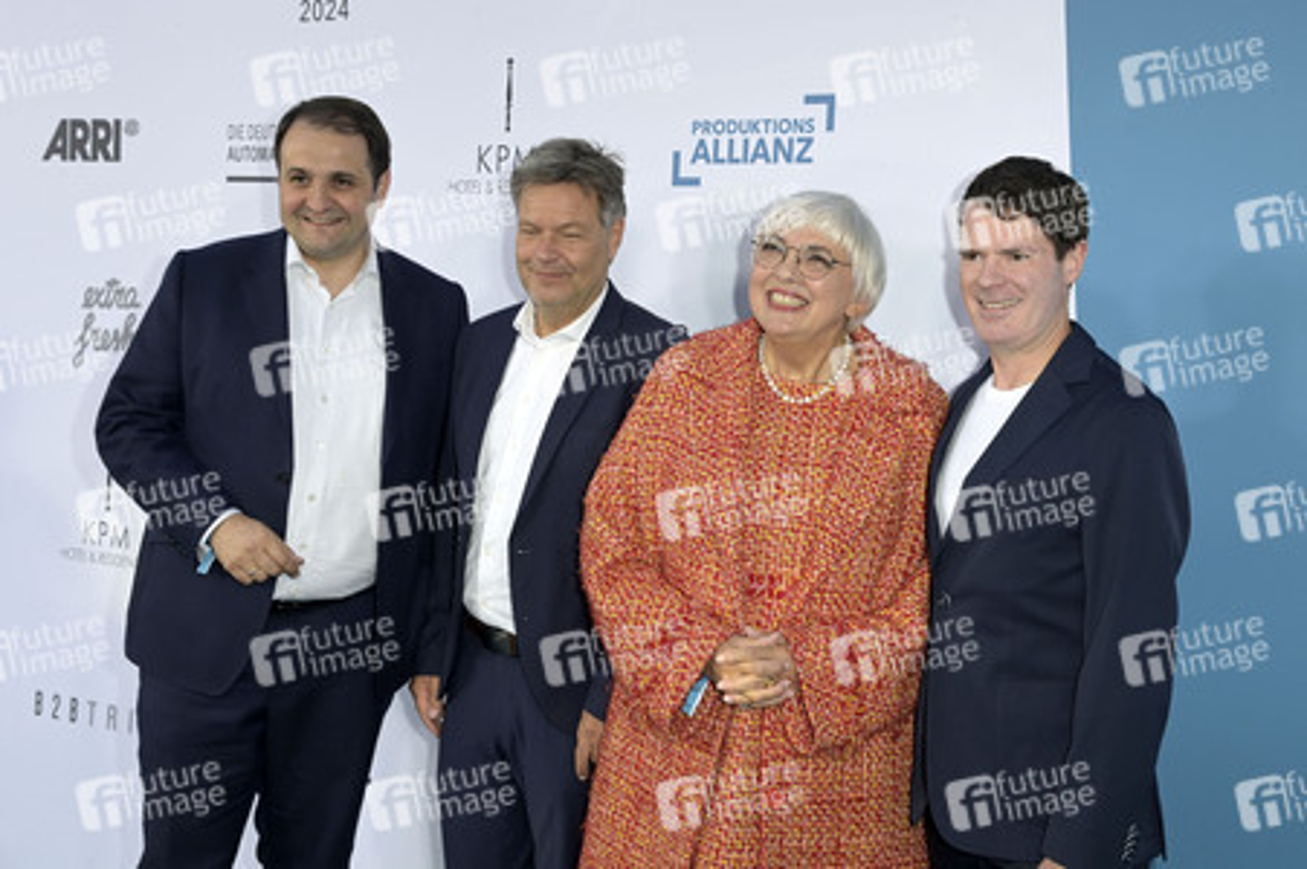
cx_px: 654
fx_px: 1814
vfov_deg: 27.0
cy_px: 434
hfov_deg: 39.6
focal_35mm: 50
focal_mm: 50
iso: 500
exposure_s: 1/250
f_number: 6.3
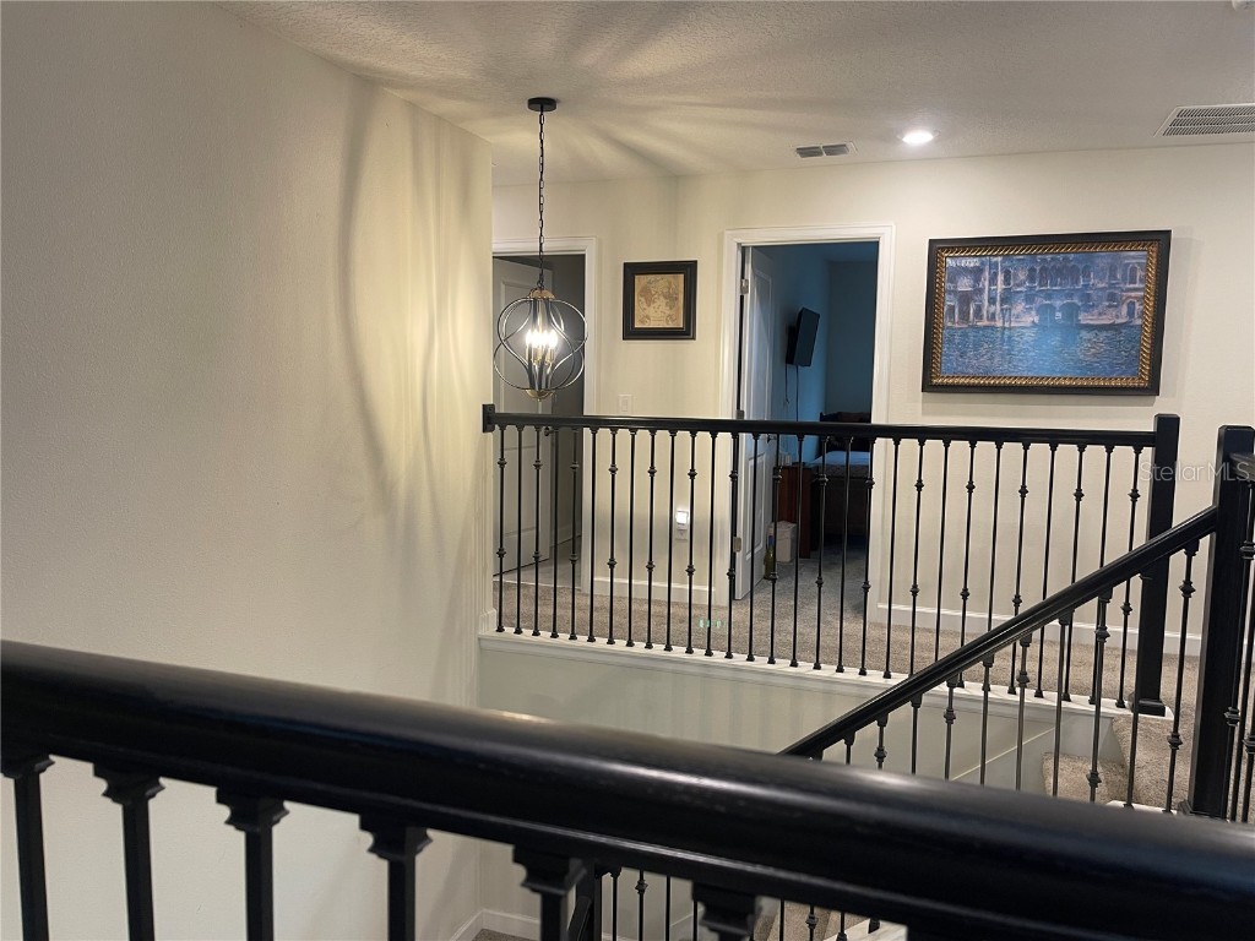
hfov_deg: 69.4
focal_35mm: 25
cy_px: 470
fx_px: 906
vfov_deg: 54.9
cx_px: 628
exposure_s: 1/60
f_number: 1.6
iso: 100
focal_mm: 5.1
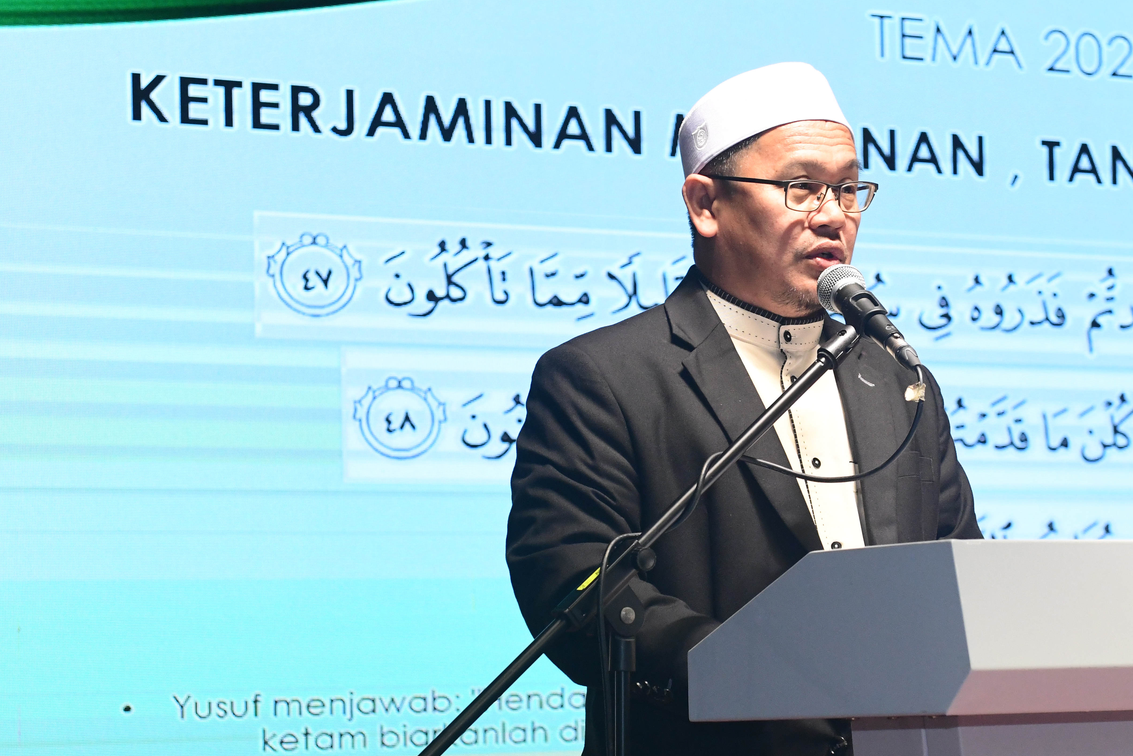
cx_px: 700
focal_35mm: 121
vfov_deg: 11.3
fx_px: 3808
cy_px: 483
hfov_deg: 16.9
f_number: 5.6
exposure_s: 1/200
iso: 2500
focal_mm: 62
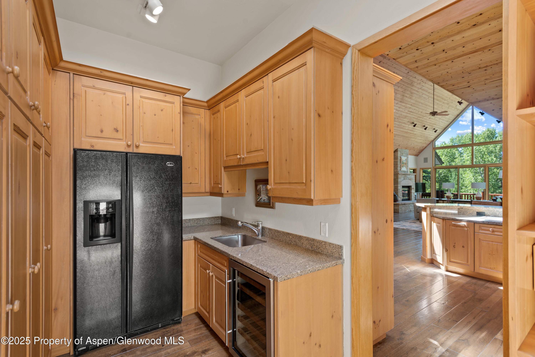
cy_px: 178
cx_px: 268
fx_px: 253
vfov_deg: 70.5
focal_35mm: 17
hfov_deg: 93.3
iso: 100
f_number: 7.1
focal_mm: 17
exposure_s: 1/1.67
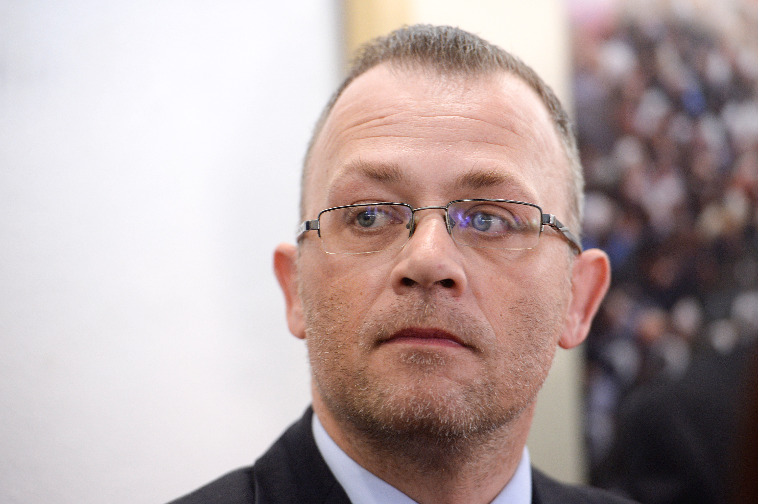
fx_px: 4209
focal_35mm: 200
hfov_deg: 10.3
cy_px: 252
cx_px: 379
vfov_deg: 6.9
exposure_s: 1/250
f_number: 3.2
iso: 2000
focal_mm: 200
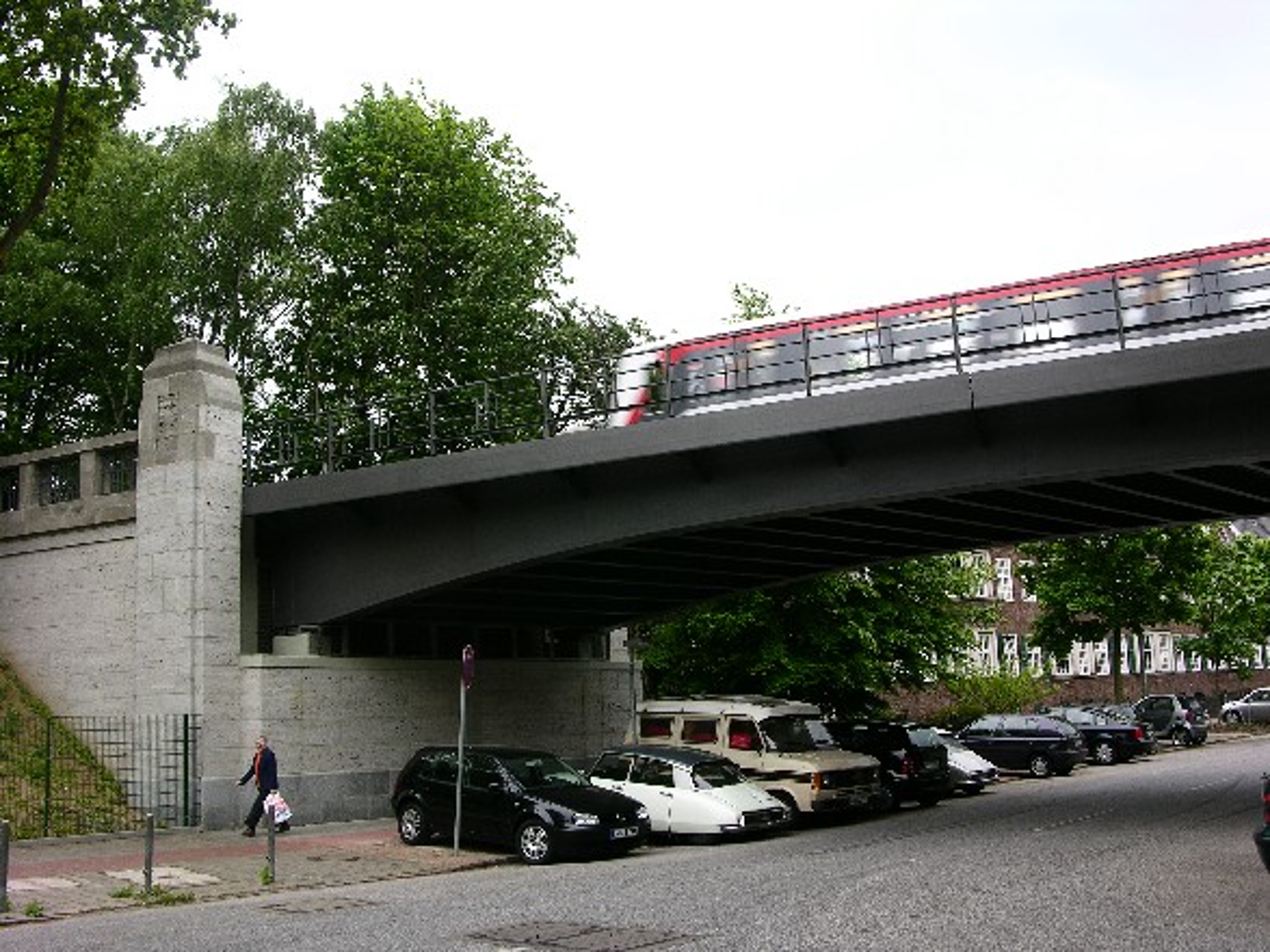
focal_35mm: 35
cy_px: 476
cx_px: 635
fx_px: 1284
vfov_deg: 40.7
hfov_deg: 52.6
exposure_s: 1/53.7
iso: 50
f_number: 6.3
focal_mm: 8.9
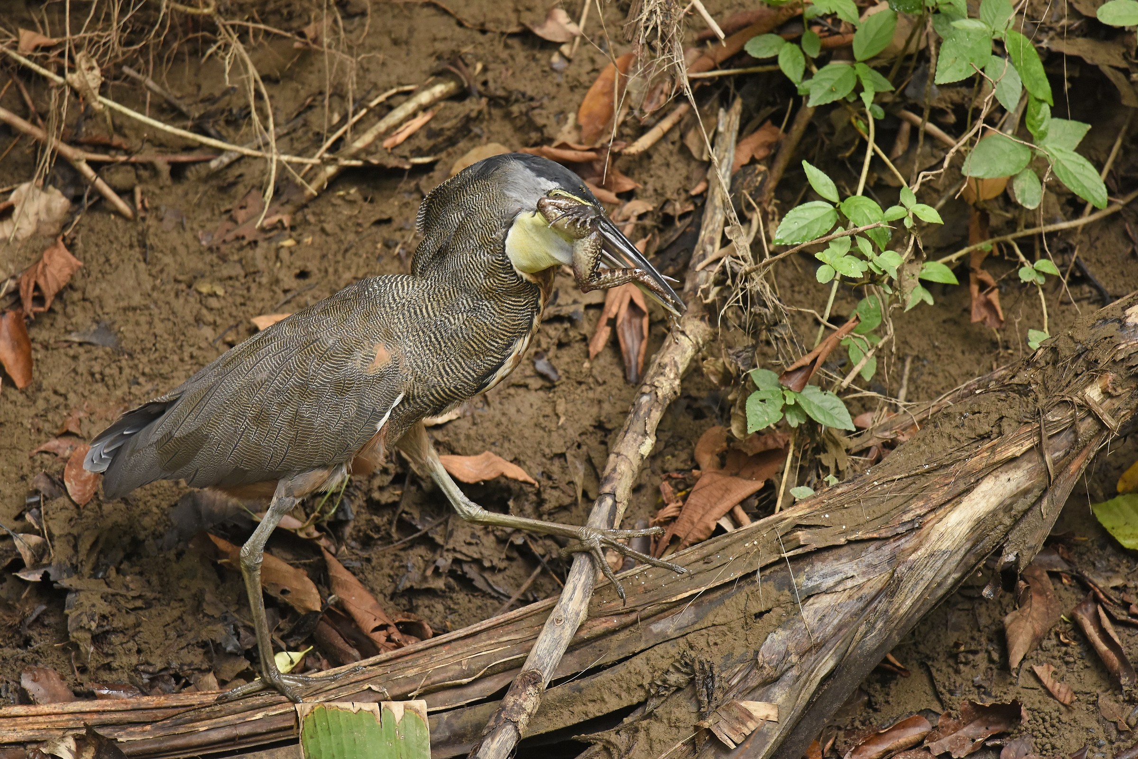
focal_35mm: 300
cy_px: 380
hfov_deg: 6.9
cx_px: 569
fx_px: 9484
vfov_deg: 4.6
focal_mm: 300
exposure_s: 1/640
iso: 1600
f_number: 4
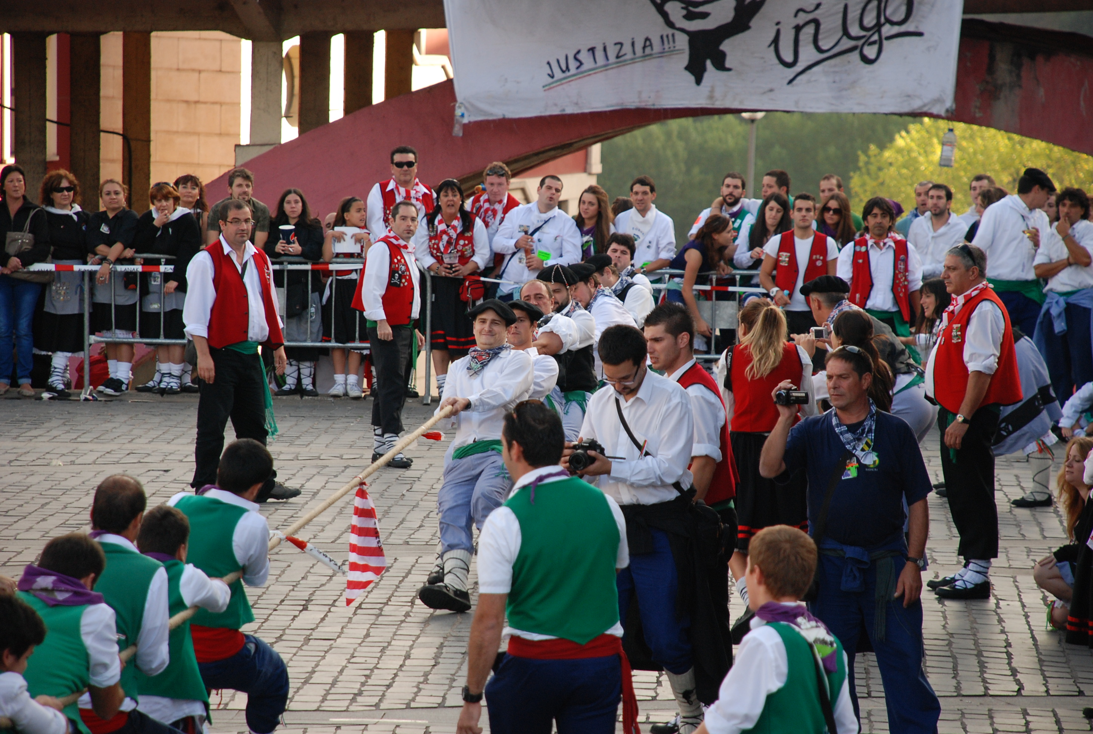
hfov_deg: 10.1
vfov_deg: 6.8
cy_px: 367
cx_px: 546
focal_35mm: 202
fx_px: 6161
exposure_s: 1/160
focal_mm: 135
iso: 400
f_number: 5.6
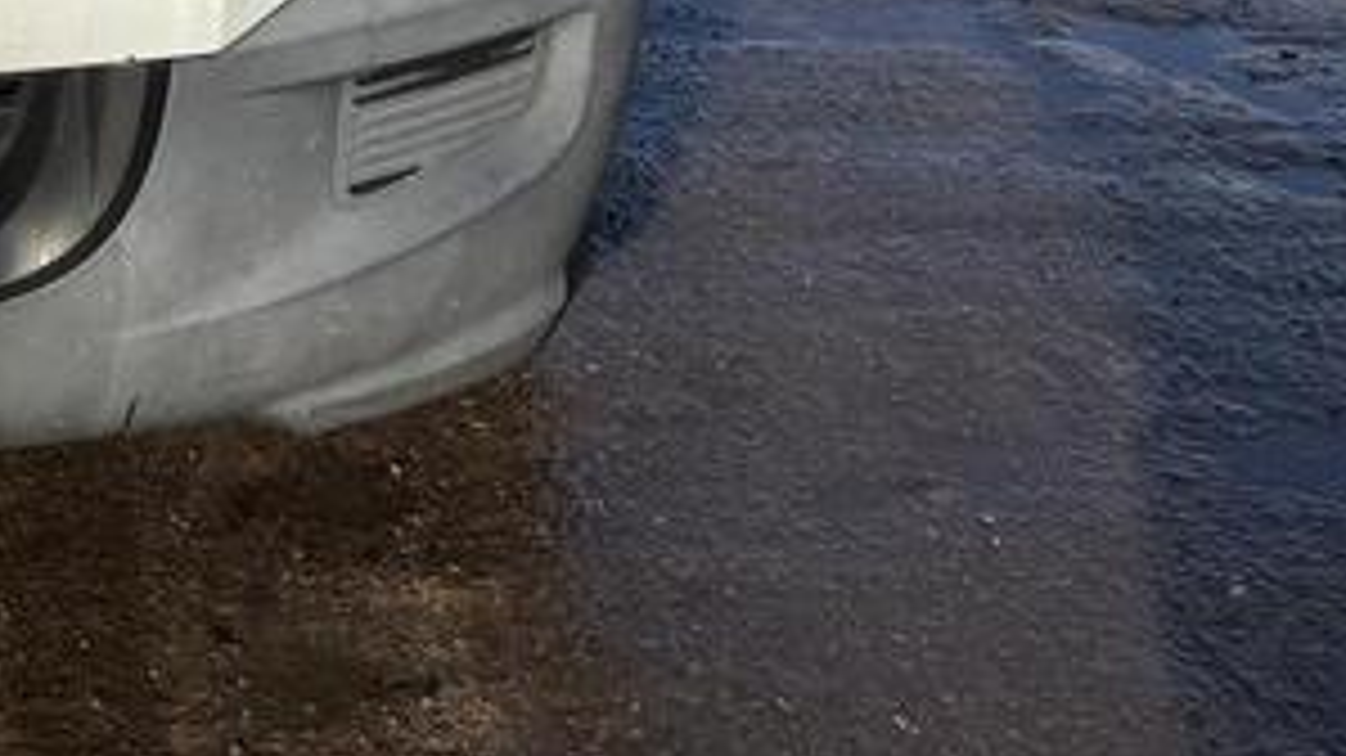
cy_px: -742
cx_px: -261
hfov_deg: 23.0
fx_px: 3033
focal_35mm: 85
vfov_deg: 12.5
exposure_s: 1/3831
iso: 50
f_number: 1.6
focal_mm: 5.96
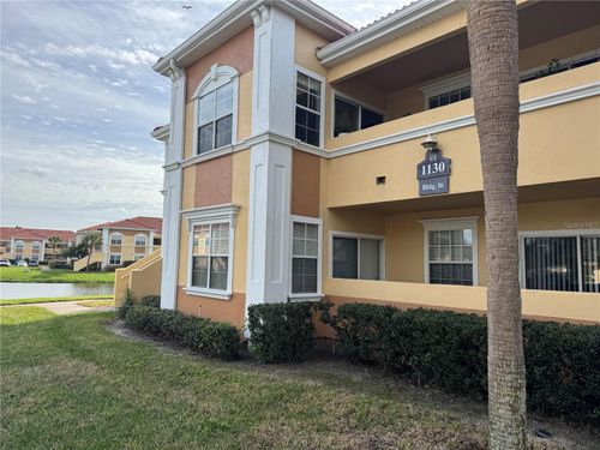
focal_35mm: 24
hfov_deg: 71.6
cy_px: 225
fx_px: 416
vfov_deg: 56.8
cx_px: 300
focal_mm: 6.76
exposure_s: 1/2833
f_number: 1.78
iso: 80
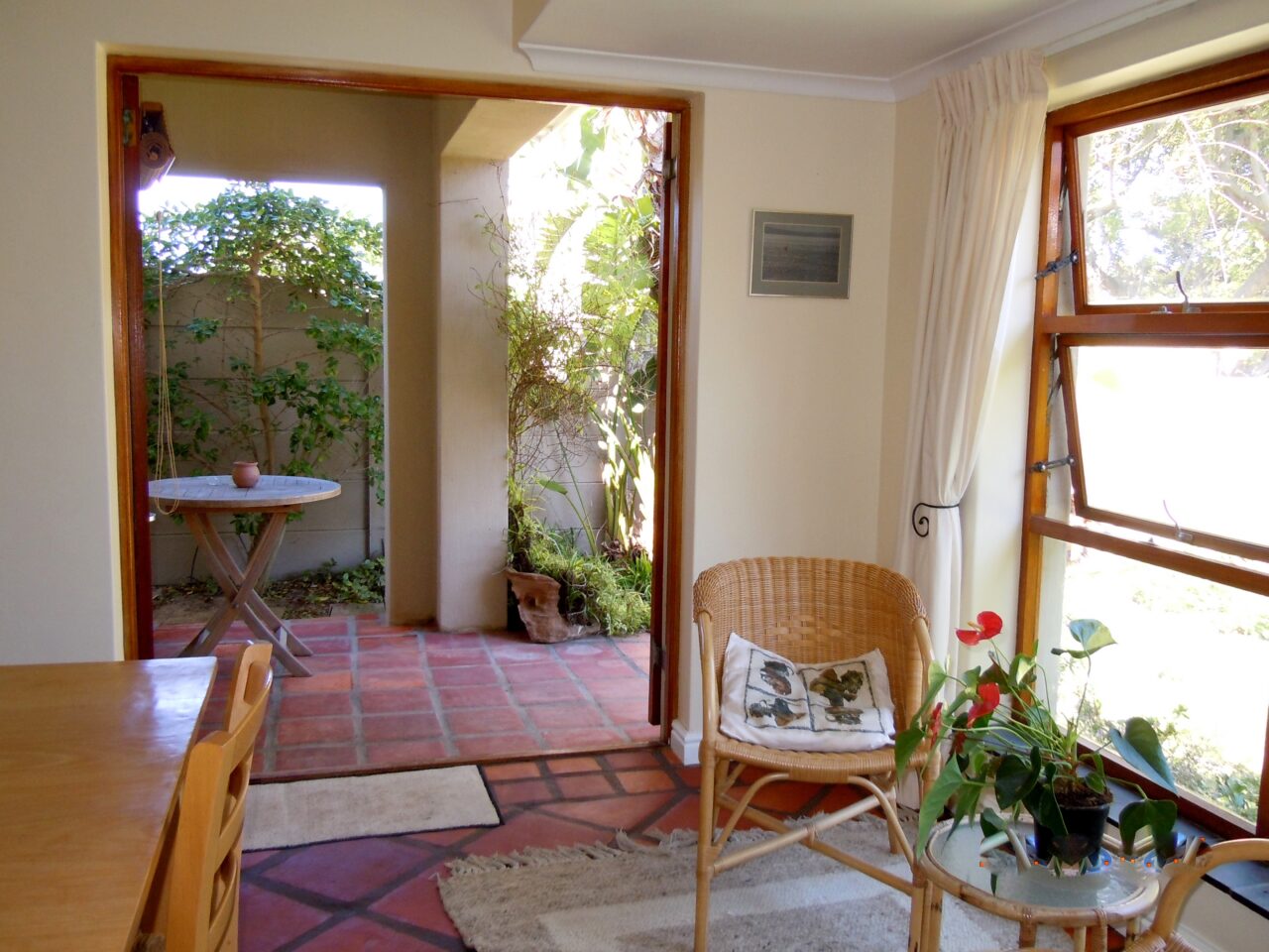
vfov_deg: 46.8
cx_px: 634
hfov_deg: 60.0
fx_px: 1100
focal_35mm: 30
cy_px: 476
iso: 250
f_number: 3.5
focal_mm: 5.4
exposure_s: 1/80
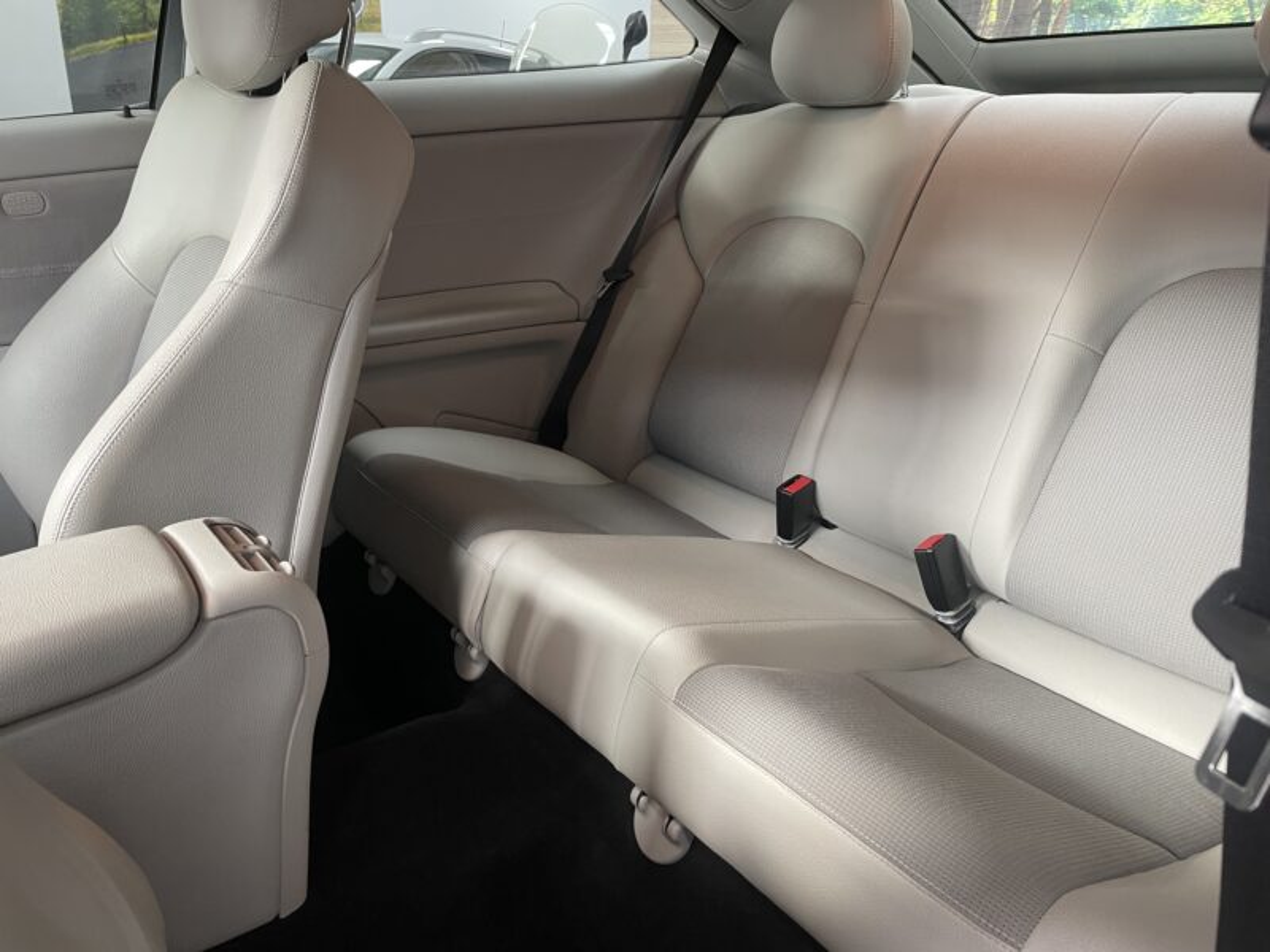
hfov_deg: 67.3
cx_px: 635
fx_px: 954
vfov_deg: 53.1
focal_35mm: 26
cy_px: 476
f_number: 1.6
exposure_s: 1/50
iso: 160
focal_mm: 4.2
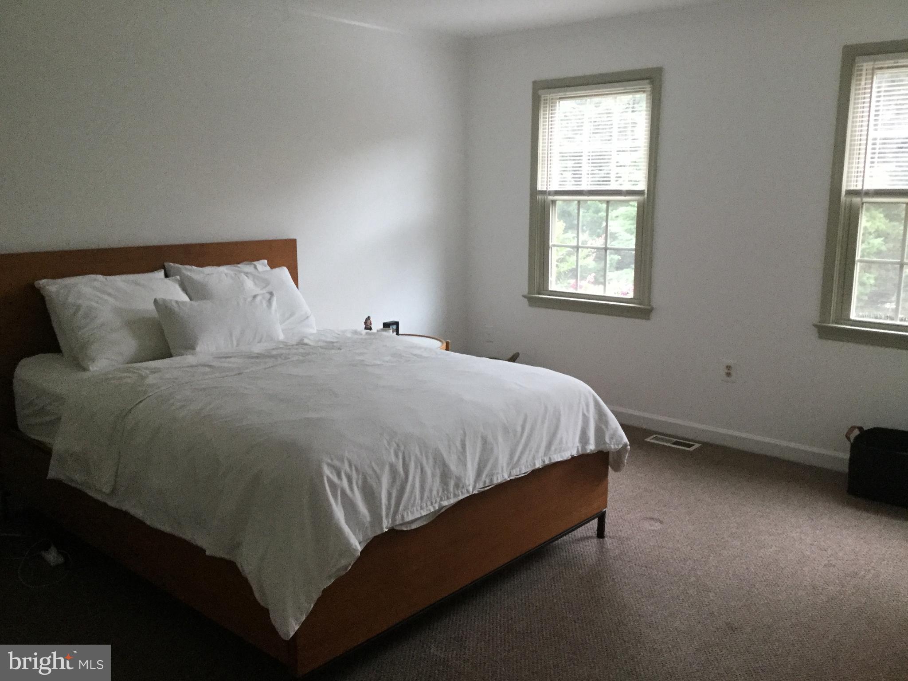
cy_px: 340
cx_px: 454
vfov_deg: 45.4
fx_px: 813
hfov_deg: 58.4
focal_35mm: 31
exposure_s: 1/30
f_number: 2.4
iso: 160
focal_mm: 3.3
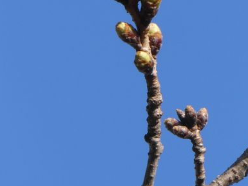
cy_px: 8
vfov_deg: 1.0
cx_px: 141
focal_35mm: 1497
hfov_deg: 1.3
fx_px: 10728
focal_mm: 129
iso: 80
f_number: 6.4
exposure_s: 1/160
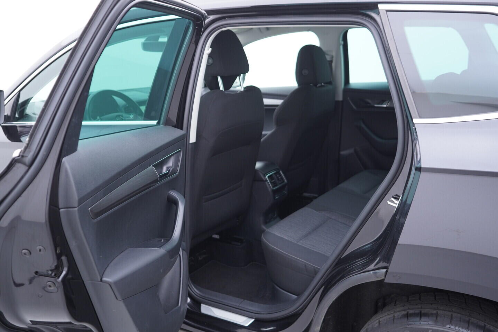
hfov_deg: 53.1
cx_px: 249
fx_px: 498
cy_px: 166
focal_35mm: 36
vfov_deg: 36.9
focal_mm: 24
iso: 200
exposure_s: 1/40
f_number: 2.8
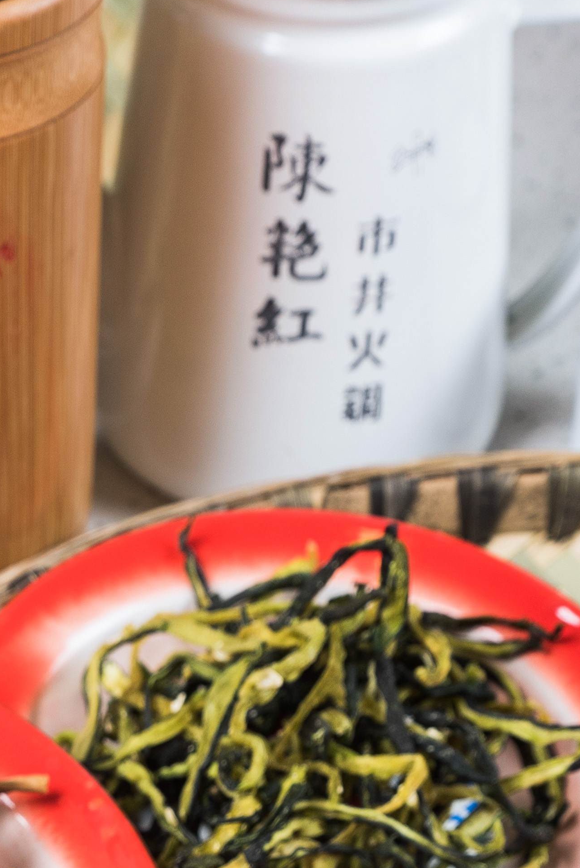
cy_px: 1297
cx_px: -114
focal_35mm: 156
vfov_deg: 12.5
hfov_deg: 8.7
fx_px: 3766
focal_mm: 50
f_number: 9
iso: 200
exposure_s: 1/160
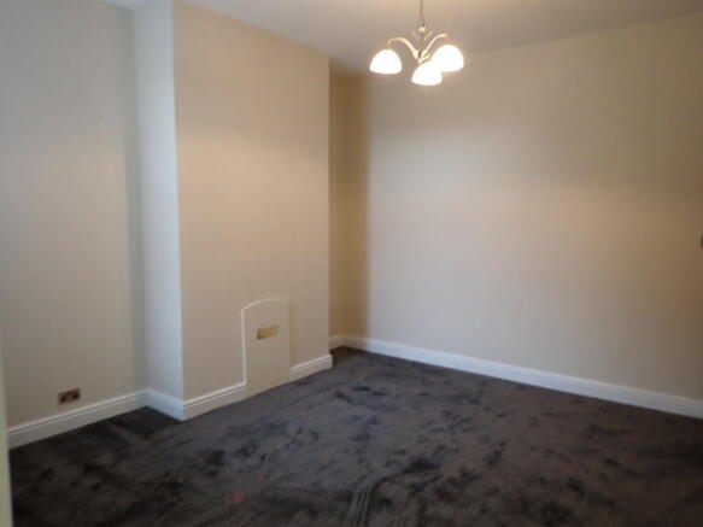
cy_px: 264
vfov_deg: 54.9
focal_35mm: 25
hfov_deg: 69.4
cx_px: 352
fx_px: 508
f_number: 2
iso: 200
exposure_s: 1/30
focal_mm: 4.5
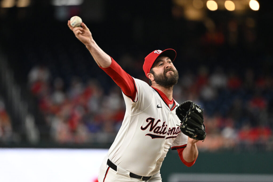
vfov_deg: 2.5
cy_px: 91
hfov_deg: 3.8
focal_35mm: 540
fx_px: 4093
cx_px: 136
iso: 3200
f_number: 4
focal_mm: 360
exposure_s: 1/2000
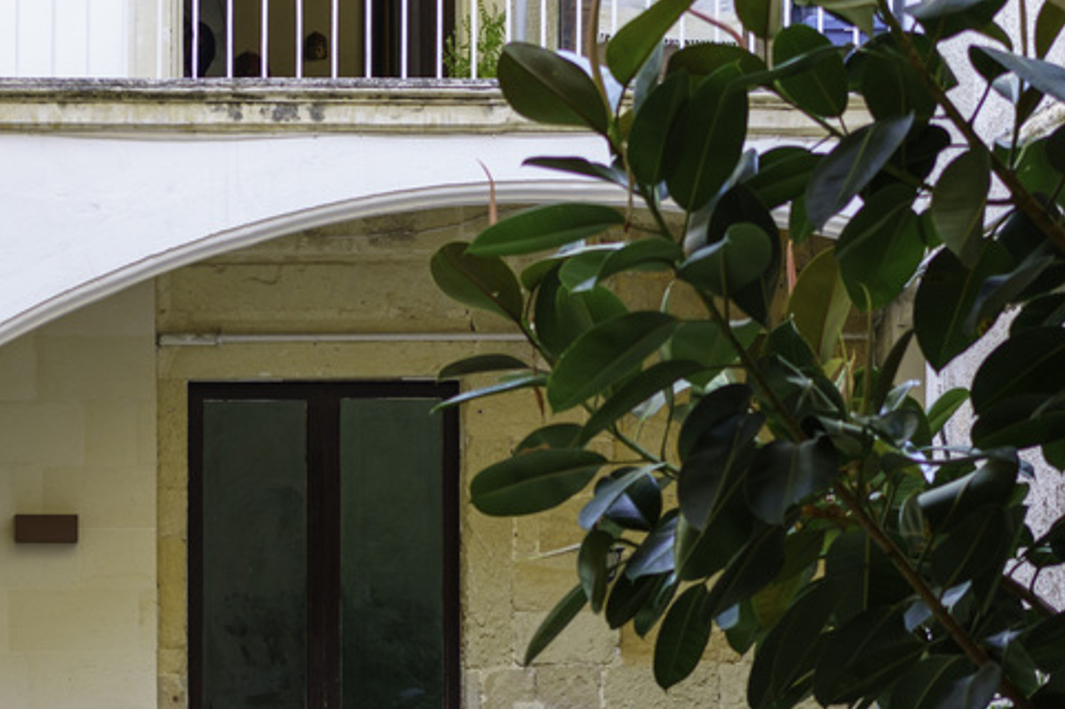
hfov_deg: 14.9
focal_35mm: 137
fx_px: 4051
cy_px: 607
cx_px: 270
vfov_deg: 10.0
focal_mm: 55
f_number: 2.5
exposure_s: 1/80
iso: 500
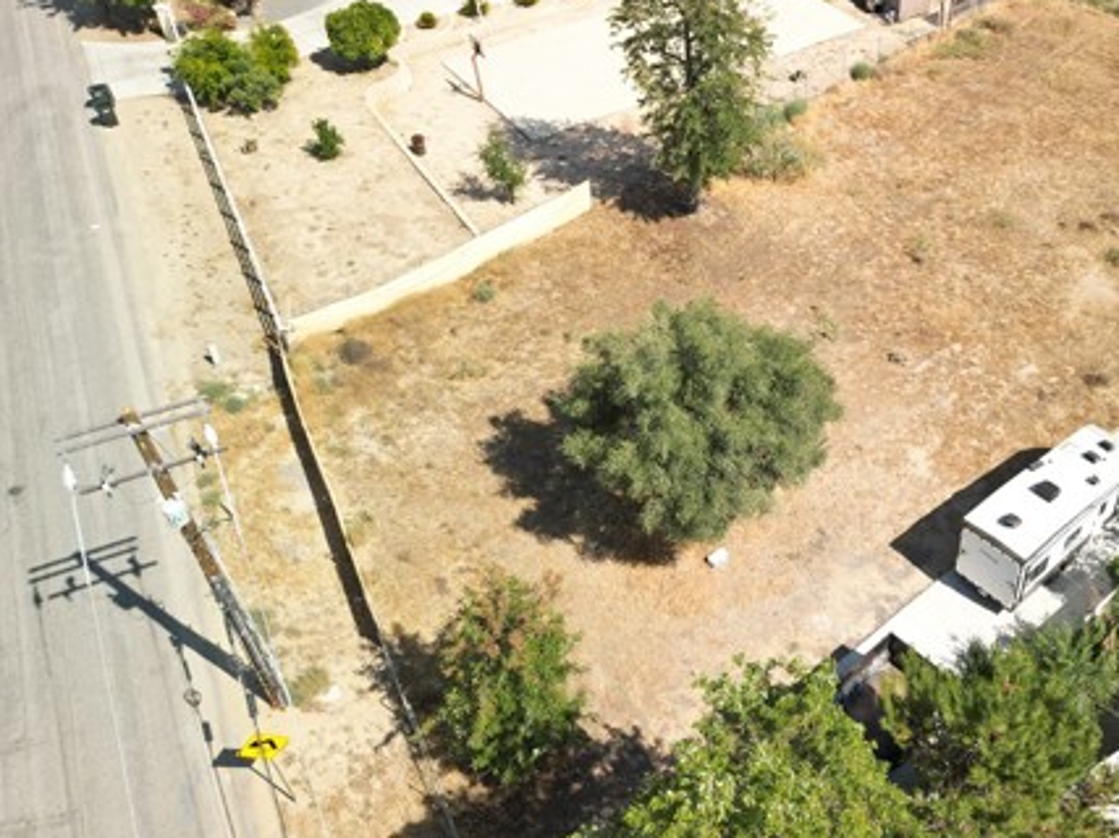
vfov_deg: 39.6
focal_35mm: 36
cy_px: 406
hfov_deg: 49.4
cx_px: 833
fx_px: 1163
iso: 100
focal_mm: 6.72
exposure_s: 1/100
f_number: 1.7
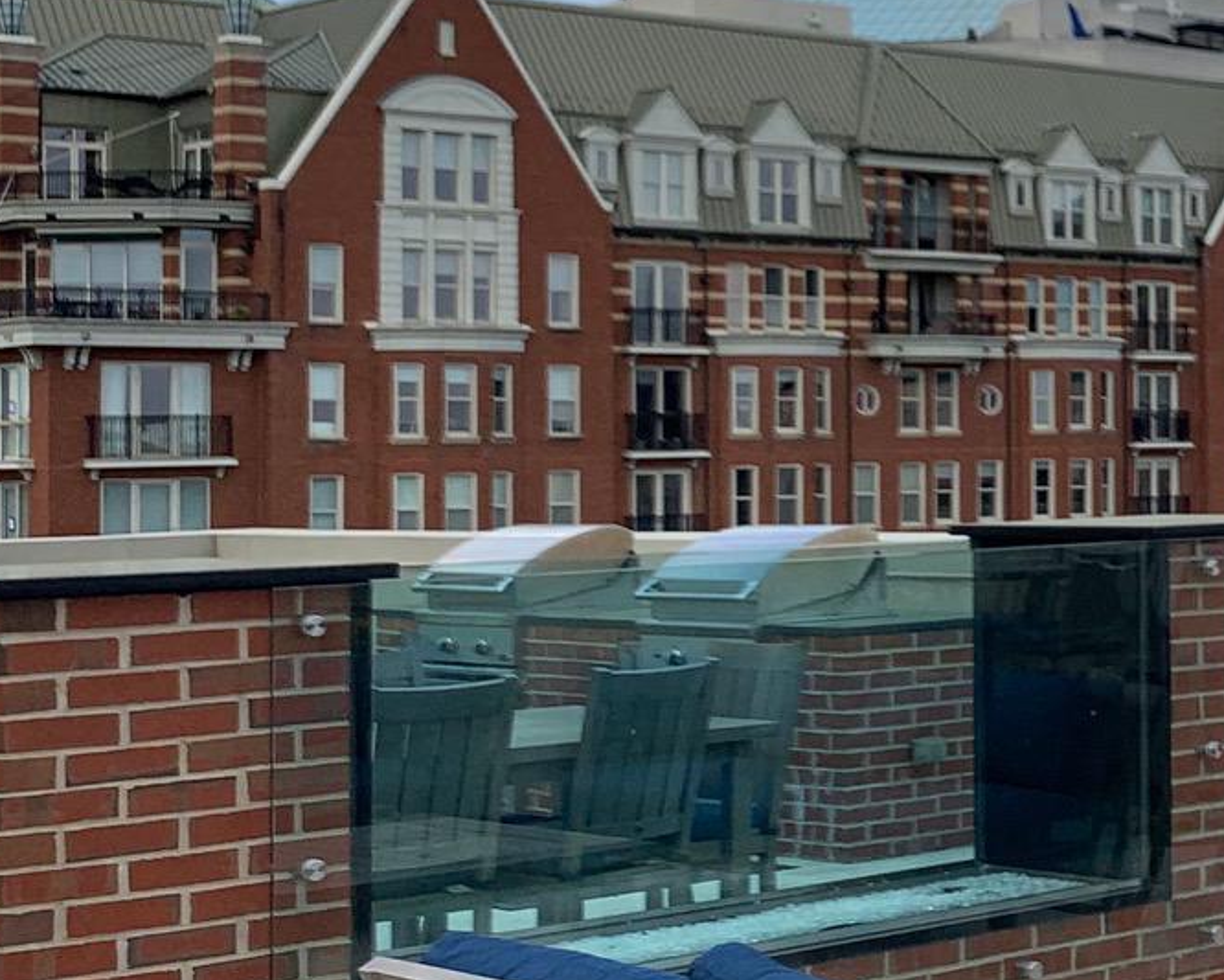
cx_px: 1621
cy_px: 371
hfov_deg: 21.8
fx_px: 2826
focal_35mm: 78
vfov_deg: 19.6
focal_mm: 4.25
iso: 25
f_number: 1.8
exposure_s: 1/1748
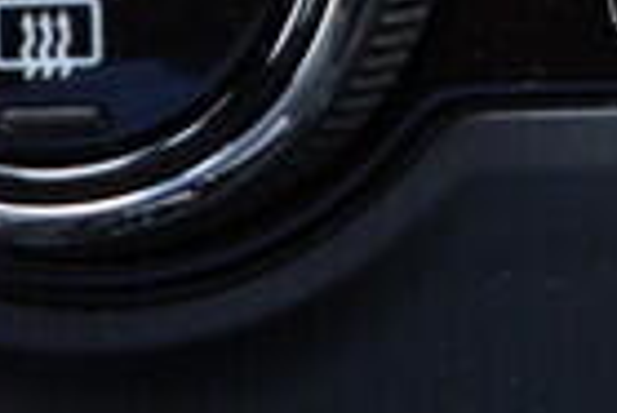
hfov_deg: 7.4
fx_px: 4546
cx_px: 1363
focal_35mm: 265
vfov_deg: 5.1
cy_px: -344
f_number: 2.8
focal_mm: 24
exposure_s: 1/40
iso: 320
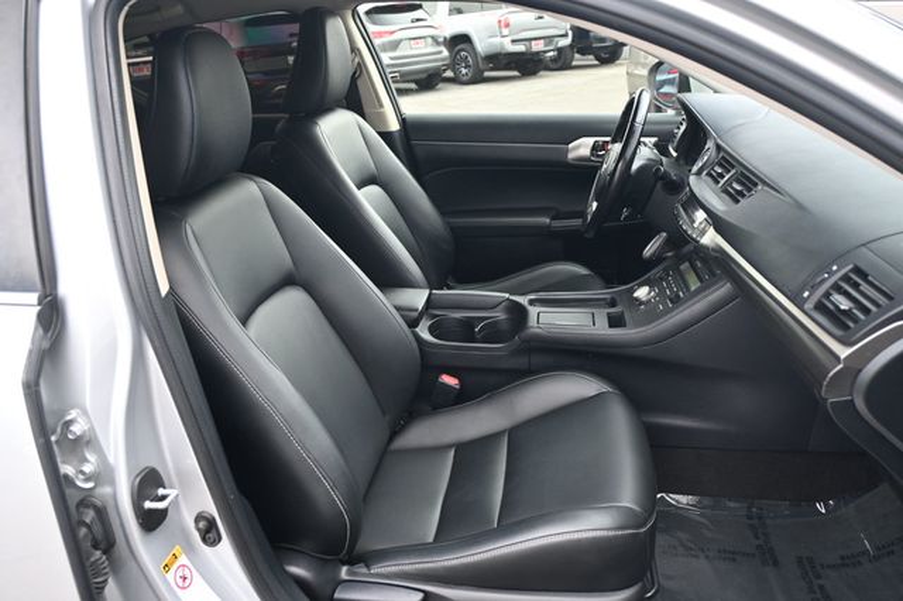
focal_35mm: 30
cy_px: 300
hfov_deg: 62.0
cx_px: 452
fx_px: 752
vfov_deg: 43.6
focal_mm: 20
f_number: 3.8
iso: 560
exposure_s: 1/125
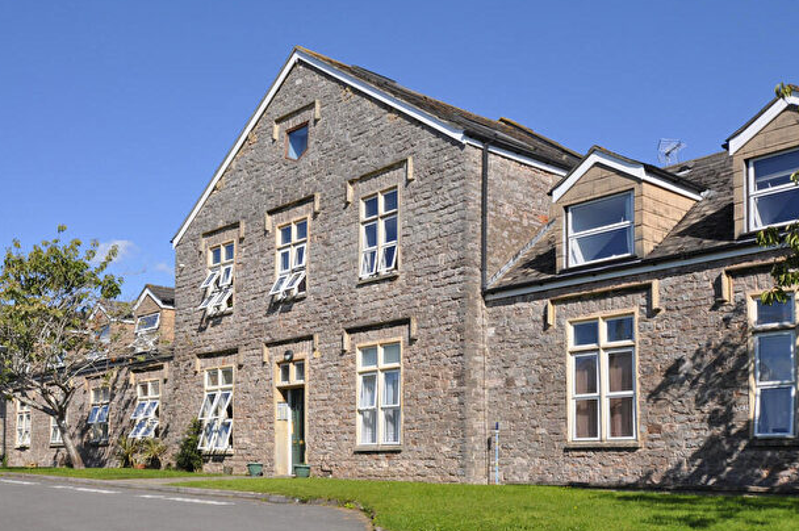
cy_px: 275
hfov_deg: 50.7
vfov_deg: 35.0
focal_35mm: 38
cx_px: 377
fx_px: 842
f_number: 9
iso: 200
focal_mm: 22
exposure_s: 1/320
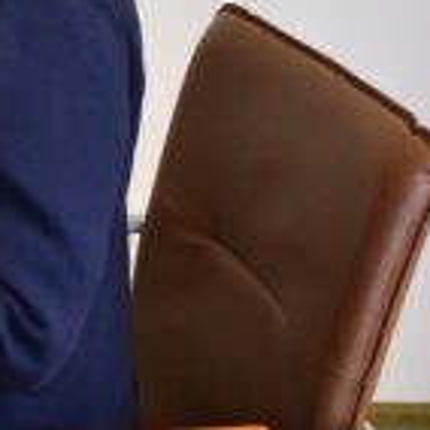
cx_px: -218
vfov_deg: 13.9
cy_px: 24
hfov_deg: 13.3
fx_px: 1743
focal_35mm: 124
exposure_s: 1/320
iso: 3200
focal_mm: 22
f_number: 5
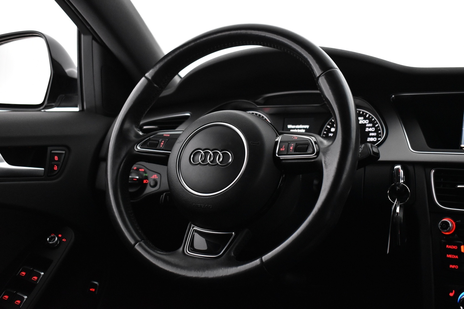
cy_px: 154
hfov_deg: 43.6
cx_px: 232
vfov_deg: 29.9
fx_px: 580
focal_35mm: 45
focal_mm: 30
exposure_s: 1/50
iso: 3200
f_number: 4.2
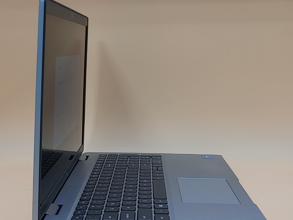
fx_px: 491
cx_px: 154
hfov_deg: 33.2
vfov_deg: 25.2
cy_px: 120
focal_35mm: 58
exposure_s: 1/71
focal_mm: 4.36
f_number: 1.8
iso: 50
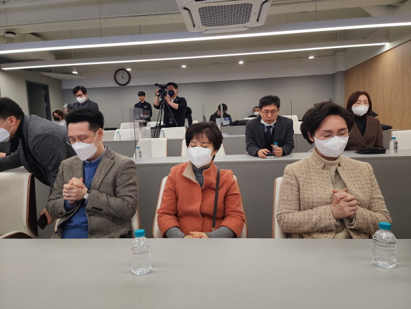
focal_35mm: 23
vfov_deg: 58.9
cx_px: 206
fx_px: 273
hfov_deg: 73.9
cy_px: 154
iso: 100
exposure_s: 1/120
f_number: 1.8
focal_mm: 6.4
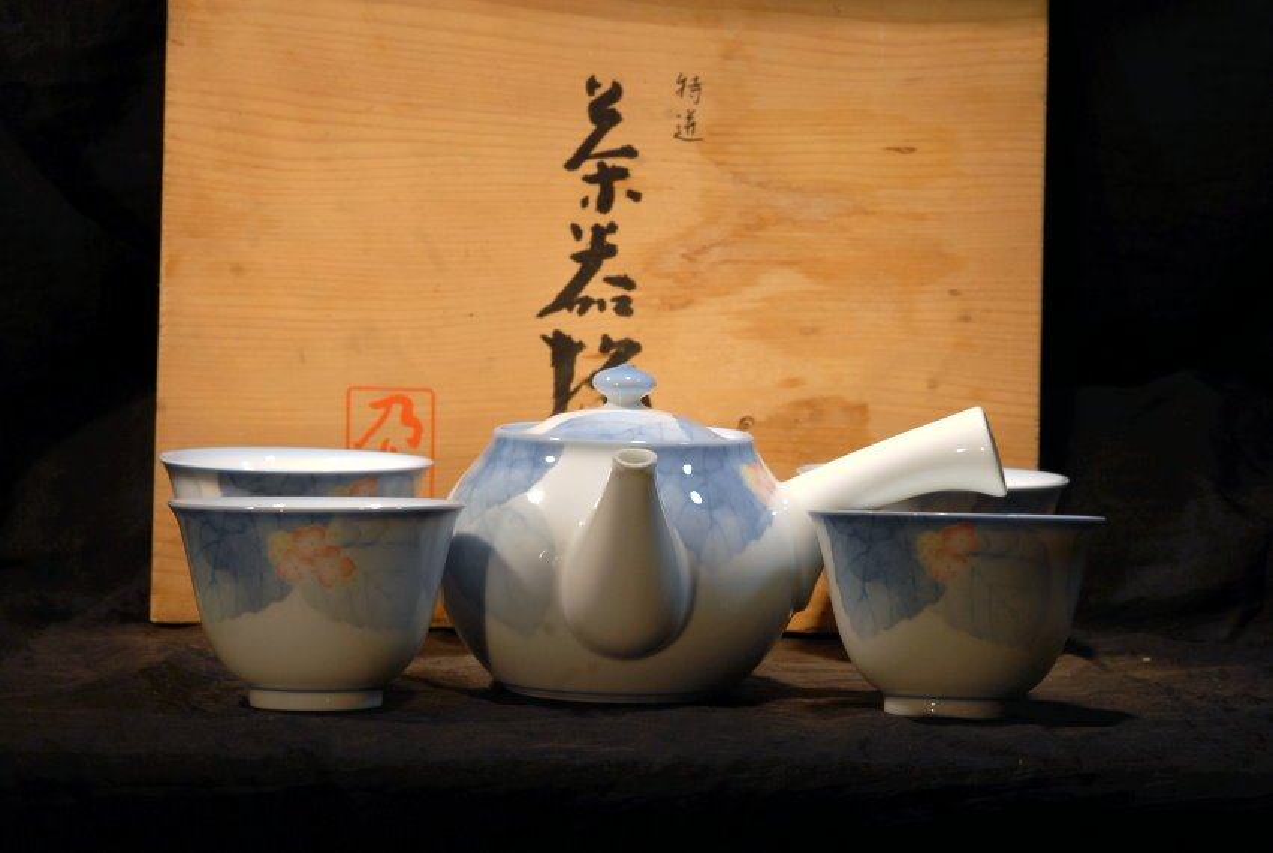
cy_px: 426
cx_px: 636
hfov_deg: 13.0
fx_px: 5577
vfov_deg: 8.7
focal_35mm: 158
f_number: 13
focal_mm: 105
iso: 400
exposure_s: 1/40
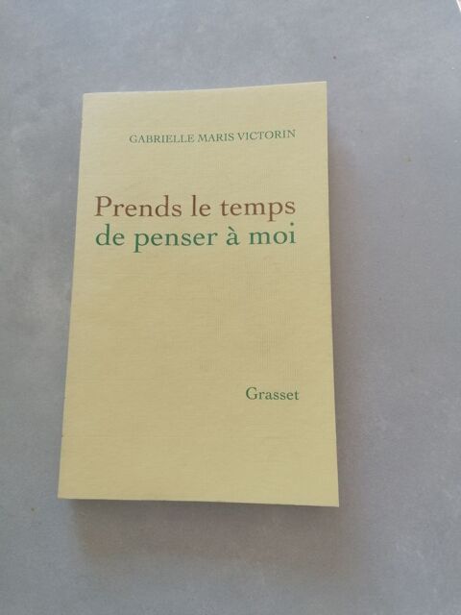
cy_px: 308
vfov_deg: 65.3
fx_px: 479
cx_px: 230
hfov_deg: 51.4
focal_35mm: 27
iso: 64
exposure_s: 1/100
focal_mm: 4.75
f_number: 1.8
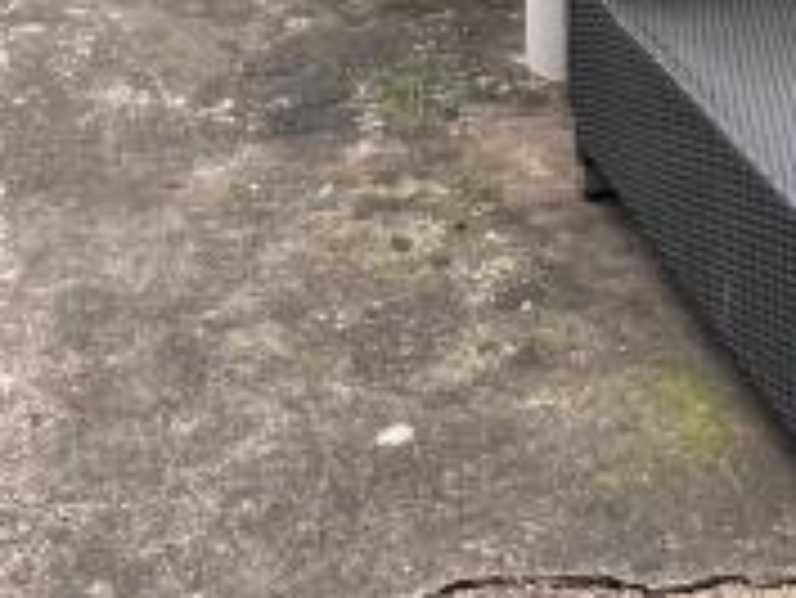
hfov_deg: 25.9
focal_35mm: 75
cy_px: -369
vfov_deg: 17.2
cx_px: 517
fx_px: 1726
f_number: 1.8
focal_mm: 1.57
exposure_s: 1/135
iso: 32
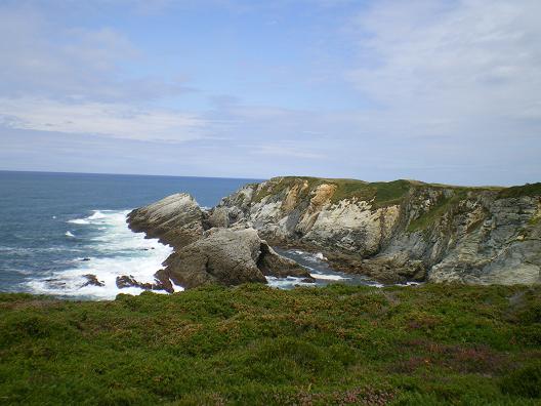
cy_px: 203
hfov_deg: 49.0
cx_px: 270
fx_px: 594
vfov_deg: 37.7
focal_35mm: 38
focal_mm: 6.3
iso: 64
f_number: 4.6
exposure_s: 1/500
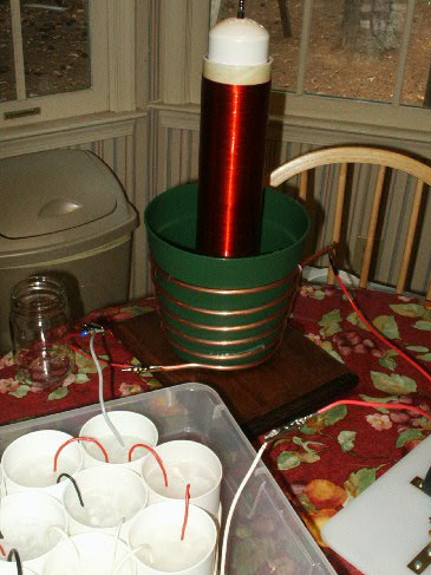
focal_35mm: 46
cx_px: 236
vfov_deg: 41.2
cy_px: 260
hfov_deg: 31.5
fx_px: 764
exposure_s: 1/45
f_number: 6.7
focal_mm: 7.18
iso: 200
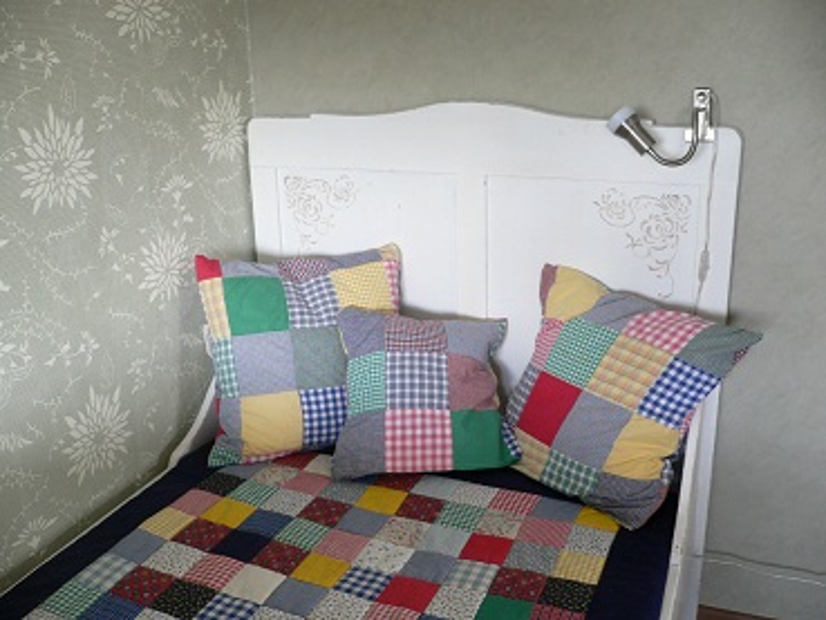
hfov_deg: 52.6
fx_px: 835
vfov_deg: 40.7
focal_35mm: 35
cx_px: 413
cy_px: 310
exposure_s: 1/20
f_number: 2.8
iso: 100
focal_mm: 5.8
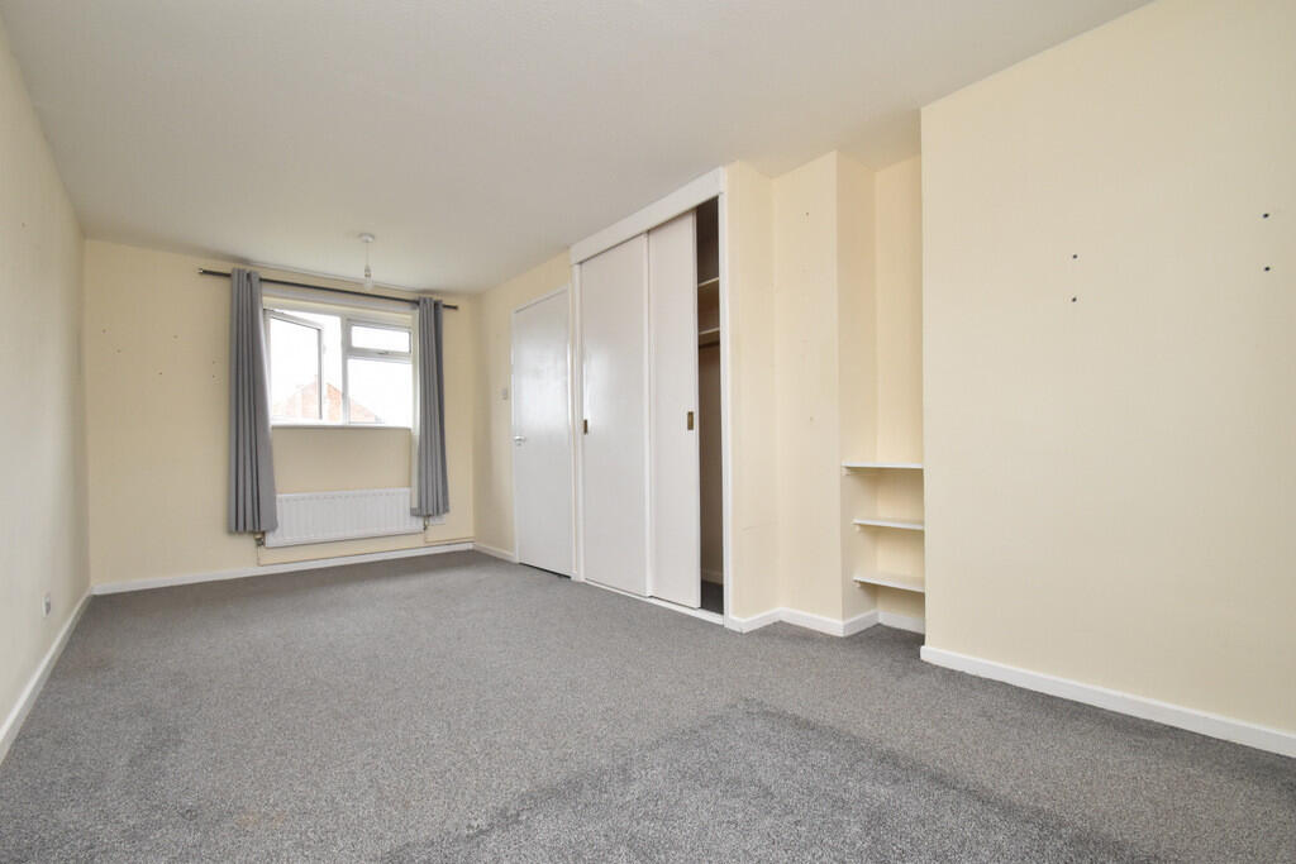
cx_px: 648
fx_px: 540
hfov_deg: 100.4
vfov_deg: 77.3
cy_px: 432
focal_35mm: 15
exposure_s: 1/60
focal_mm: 10
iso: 720
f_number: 10
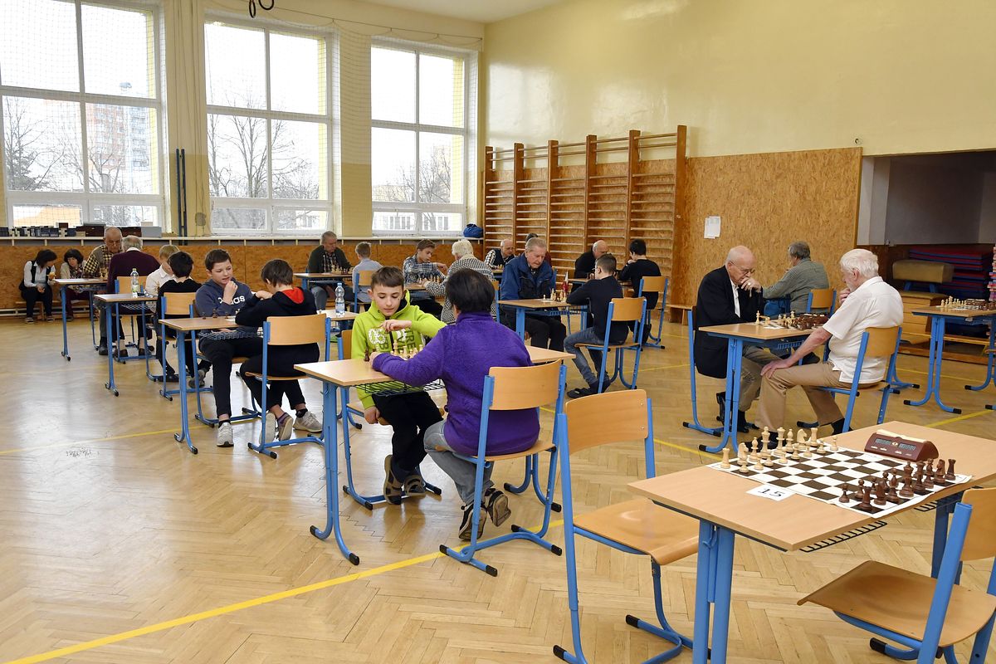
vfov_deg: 43.6
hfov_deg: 61.9
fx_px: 830
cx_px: 498
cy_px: 332
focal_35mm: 30
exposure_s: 1/400
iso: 2000
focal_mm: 20
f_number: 6.3
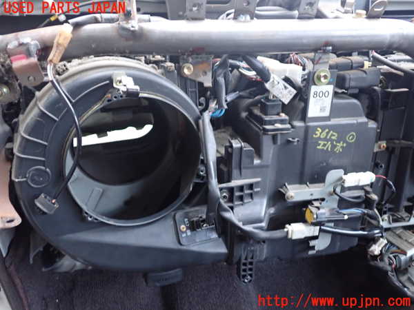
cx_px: 207
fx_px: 359
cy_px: 155
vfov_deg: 46.8
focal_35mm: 30
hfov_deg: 60.0
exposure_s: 1/20
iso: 800
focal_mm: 5.4
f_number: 2.3
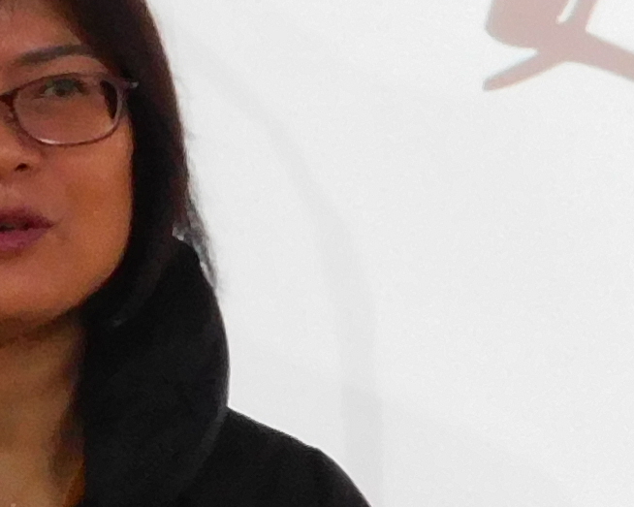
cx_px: 977
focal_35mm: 344
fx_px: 6454
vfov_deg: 4.5
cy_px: 474
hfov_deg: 5.6
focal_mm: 9
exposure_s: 1/25
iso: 400
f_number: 4
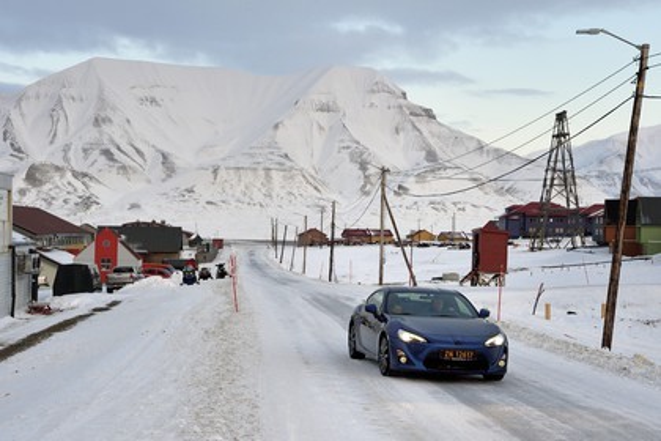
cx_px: 330
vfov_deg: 24.2
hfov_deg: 35.6
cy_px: 220
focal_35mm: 56
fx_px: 1028
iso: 800
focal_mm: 56
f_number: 11
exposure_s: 1/200
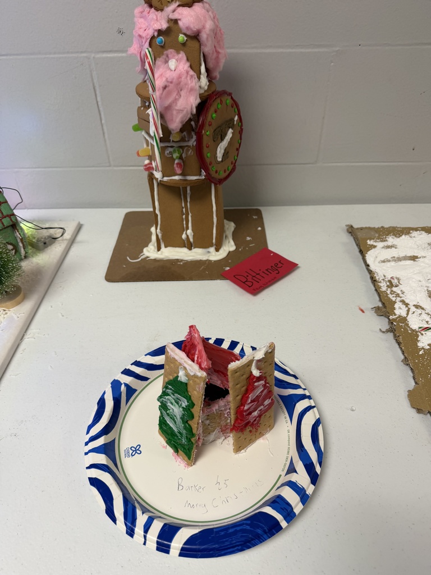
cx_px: 216
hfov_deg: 56.8
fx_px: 398
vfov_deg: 71.6
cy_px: 288
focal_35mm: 24
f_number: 1.78
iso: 125
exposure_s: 1/60
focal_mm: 6.76
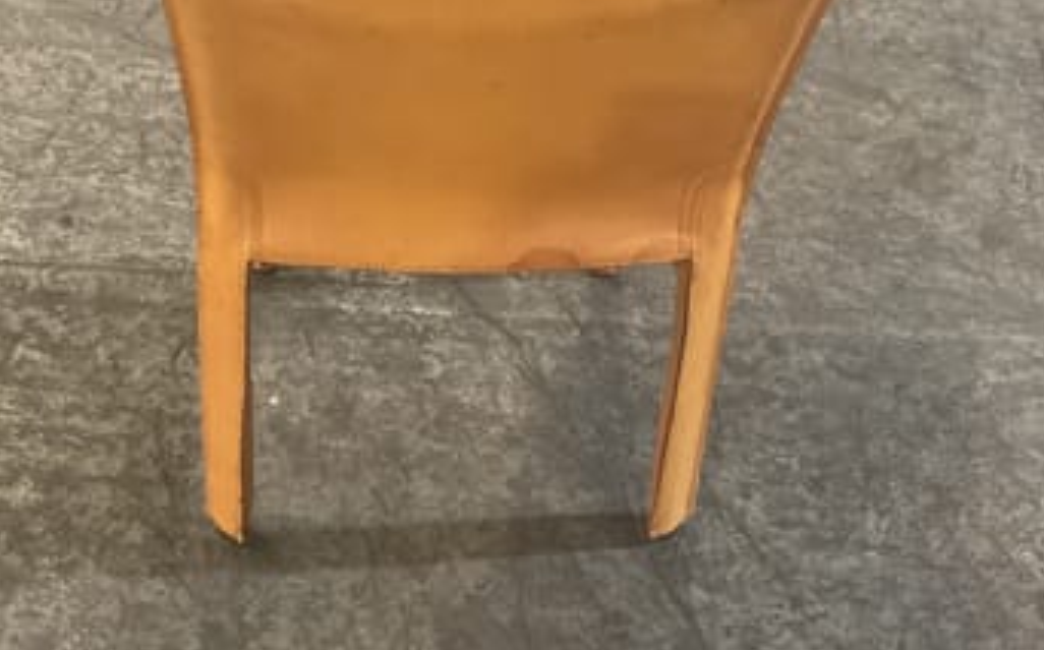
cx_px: 415
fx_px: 1279
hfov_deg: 44.2
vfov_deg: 28.2
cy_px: 175
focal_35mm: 45
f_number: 1.8
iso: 250
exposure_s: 1/33
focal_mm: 3
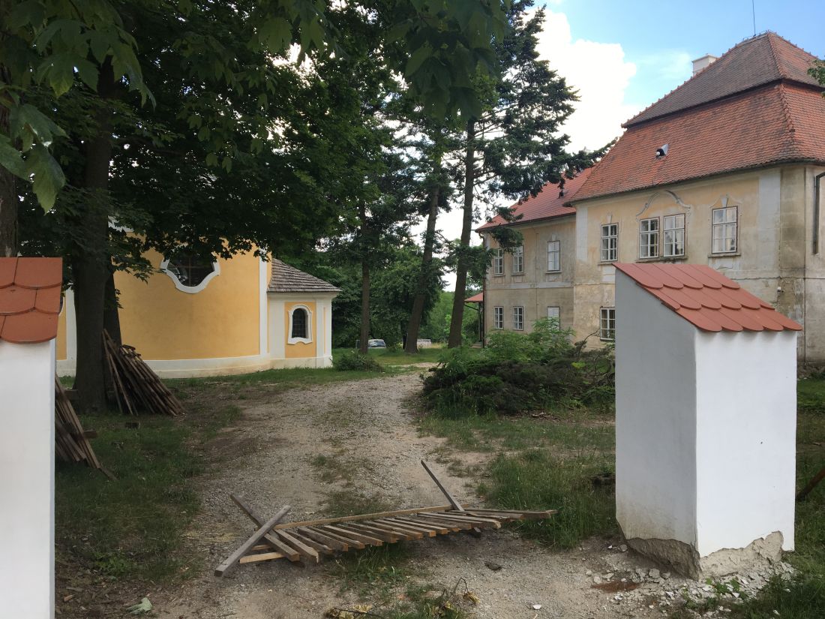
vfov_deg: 48.2
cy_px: 310
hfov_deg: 61.7
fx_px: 691
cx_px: 412
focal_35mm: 29
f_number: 2.2
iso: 25
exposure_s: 1/425
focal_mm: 4.15
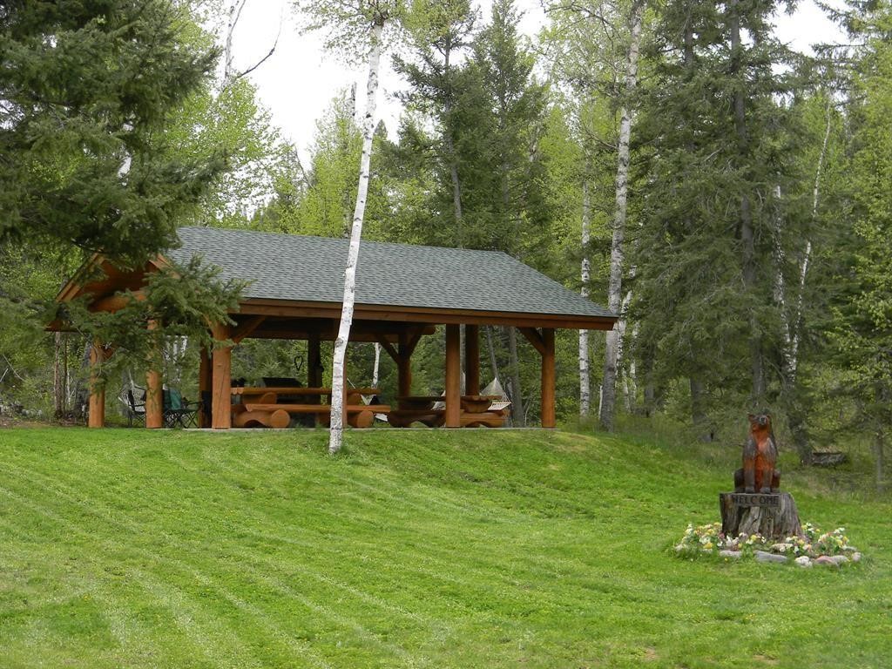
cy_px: 334
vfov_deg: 26.1
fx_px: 1443
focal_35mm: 56
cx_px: 446
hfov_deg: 34.3
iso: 80
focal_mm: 10.1
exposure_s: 1/102
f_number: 4.1
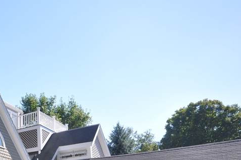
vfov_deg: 28.2
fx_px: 301
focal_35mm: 45
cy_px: 155
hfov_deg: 37.8
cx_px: -12
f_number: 9
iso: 200
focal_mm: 14
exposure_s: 1/125
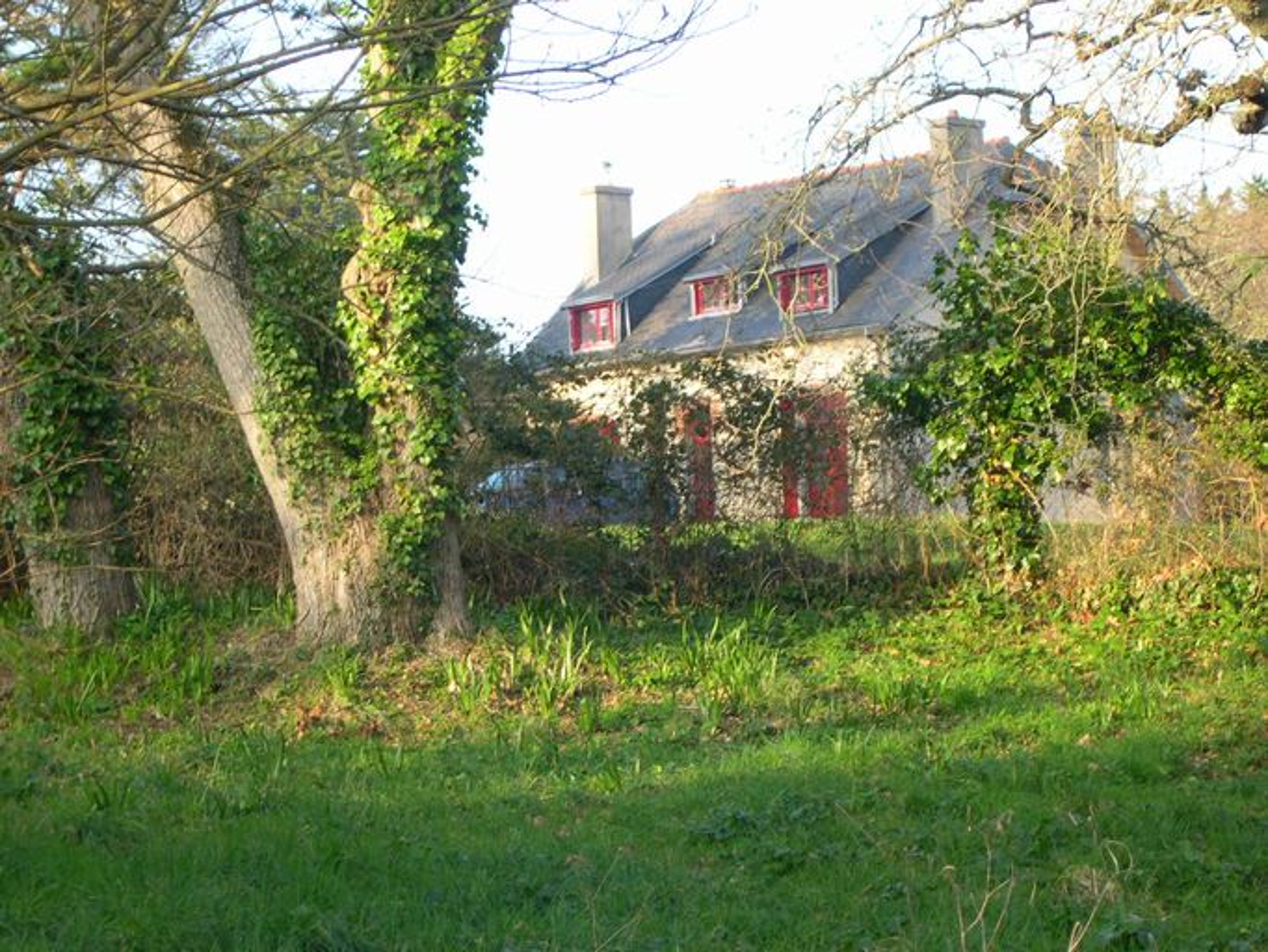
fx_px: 4177
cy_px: 476
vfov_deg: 13.0
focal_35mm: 114
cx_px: 634
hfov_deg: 17.3
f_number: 4.9
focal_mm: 24
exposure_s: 1/61.9
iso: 100
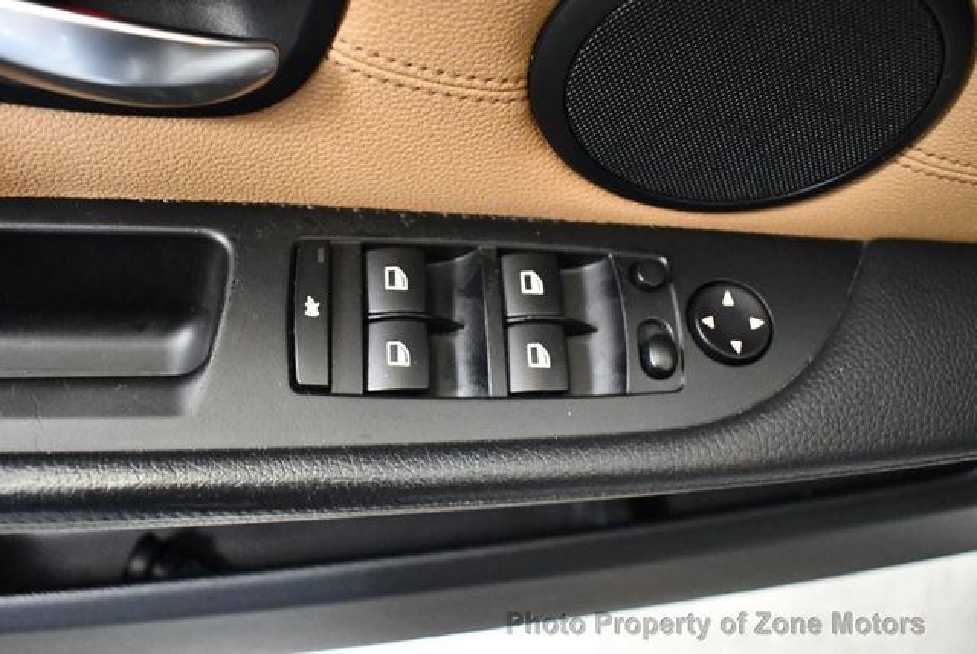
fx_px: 978
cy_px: 327
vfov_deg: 36.9
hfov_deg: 53.1
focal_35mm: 36
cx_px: 488
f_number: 3.5
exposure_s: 1/60
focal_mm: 18
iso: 4500
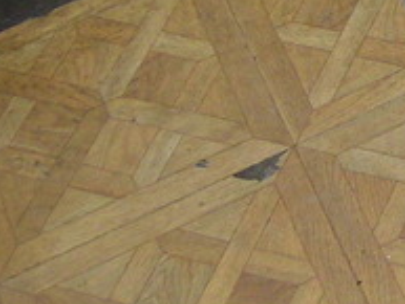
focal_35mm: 149
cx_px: 827
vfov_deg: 9.5
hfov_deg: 11.8
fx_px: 1744
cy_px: -231
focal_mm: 5.6
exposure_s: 1/30
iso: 100
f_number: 2.8
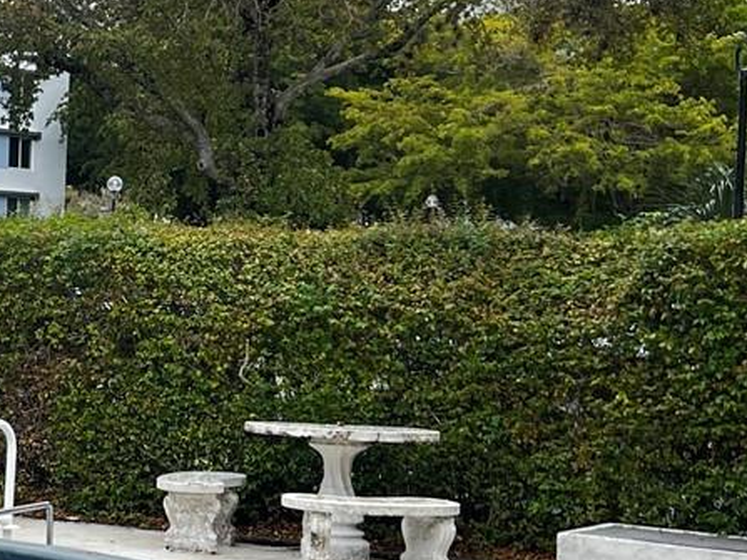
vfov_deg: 15.9
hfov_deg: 19.4
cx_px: -237
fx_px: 2006
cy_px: 351
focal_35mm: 93
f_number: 1.5
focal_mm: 5.7
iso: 50
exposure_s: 1/1100
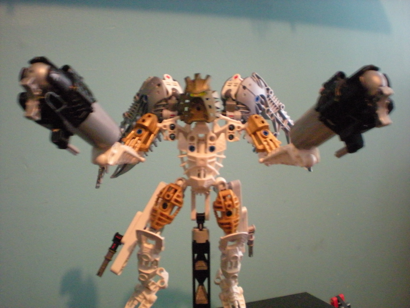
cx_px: 205
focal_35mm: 38
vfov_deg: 37.7
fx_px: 450
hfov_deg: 49.0
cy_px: 154
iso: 800
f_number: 3.1
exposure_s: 1/5.7
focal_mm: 6.3
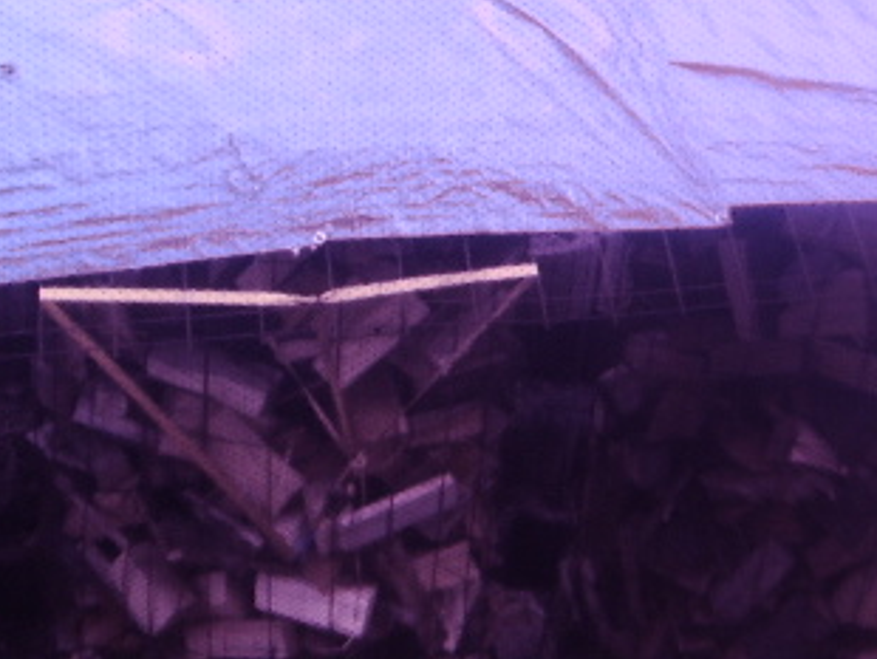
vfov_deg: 22.7
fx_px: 1623
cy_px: 161
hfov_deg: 30.2
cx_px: 362
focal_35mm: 64
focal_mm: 8.13
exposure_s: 1/162
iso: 71
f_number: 2.7
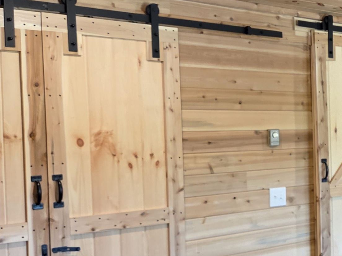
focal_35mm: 64
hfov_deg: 25.7
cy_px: 146
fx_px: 632
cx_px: 451
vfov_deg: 22.9
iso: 640
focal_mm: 5.4
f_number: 1.8
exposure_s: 1/120
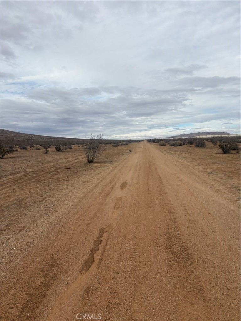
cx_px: 120
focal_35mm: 26
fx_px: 241
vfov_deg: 67.3
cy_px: 160
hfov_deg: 53.1
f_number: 1.6
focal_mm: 5.96
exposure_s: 1/4950
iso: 50
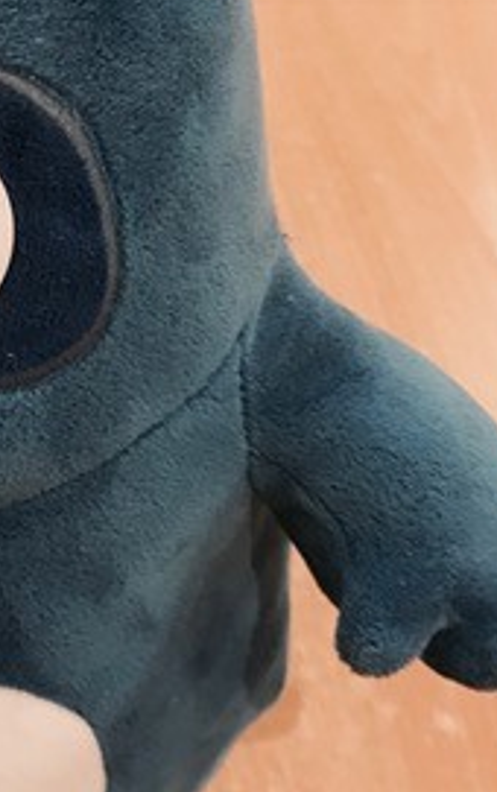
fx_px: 1513
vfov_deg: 29.3
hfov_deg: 17.4
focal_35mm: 70
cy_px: 468
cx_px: -164
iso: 32
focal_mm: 3.99
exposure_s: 1/30
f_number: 1.8
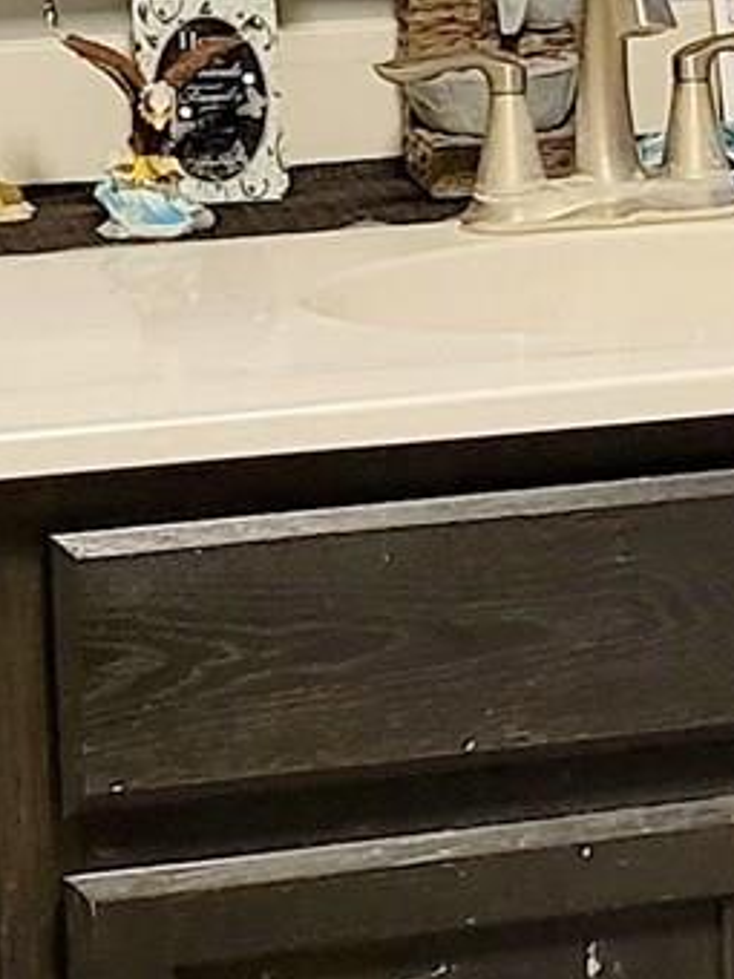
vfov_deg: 11.1
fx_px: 4976
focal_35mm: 176
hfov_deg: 8.2
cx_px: 1238
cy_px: -52
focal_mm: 5.4
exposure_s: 1/40
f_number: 1.8
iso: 250
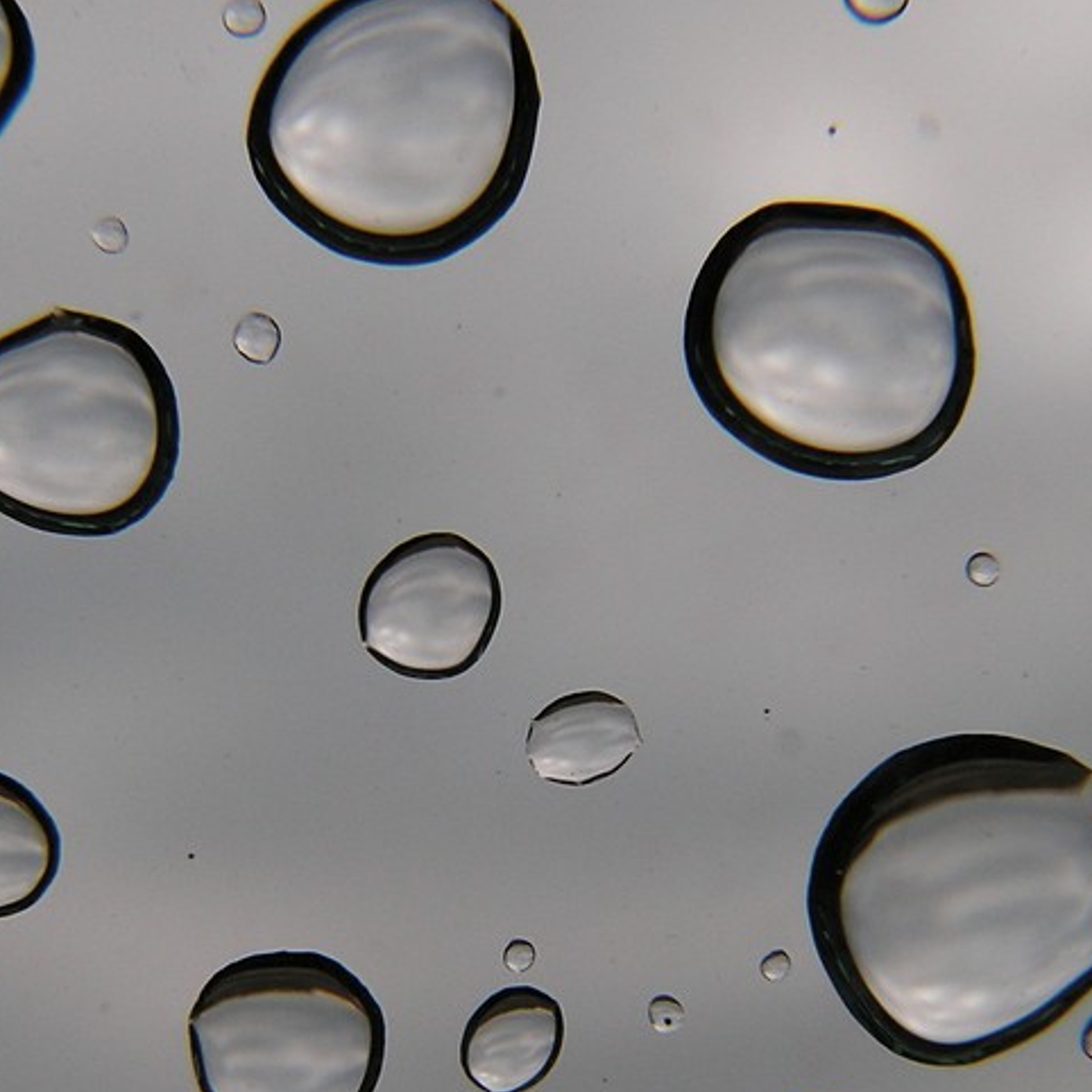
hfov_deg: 20.2
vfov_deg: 20.1
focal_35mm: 86
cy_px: 750
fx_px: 3069
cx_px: 504
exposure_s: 1/200
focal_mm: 7.4
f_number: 4.8
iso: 50
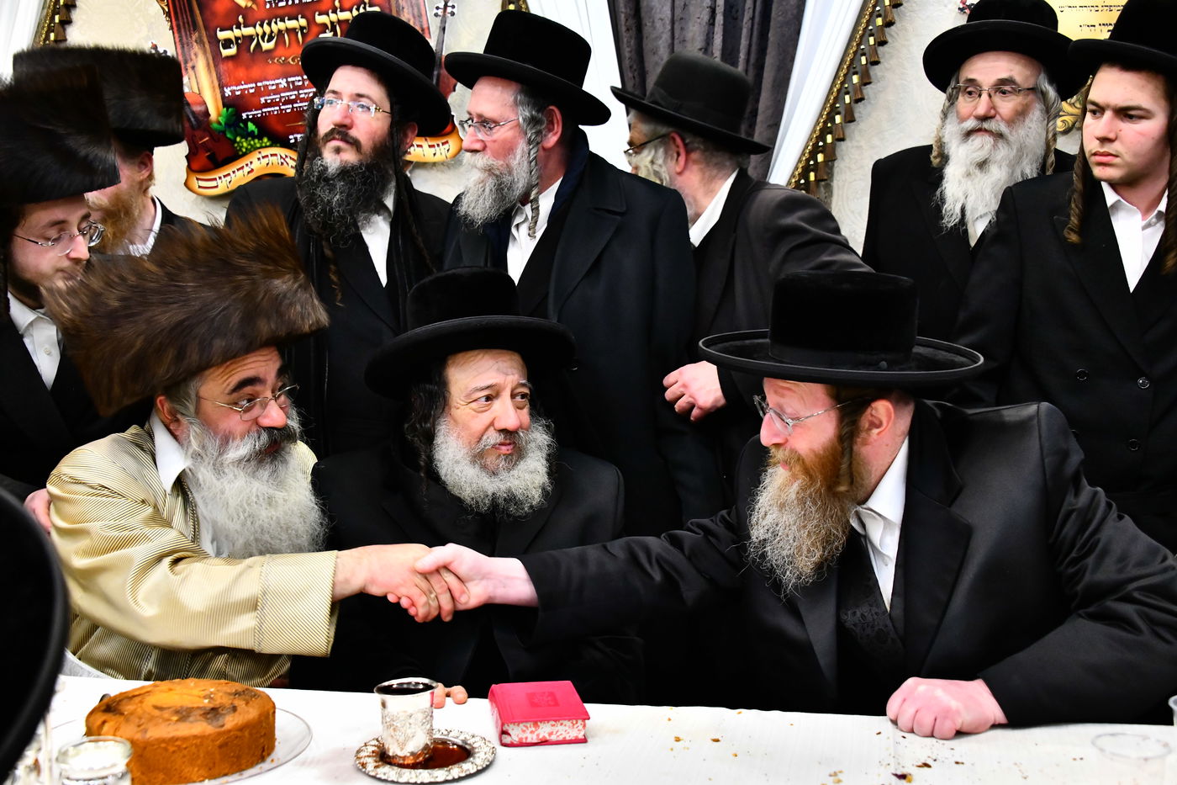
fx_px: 1177
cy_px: 392
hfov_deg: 53.1
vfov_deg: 36.9
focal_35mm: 36
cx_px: 588
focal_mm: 36
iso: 4000
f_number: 5.6
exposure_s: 1/125
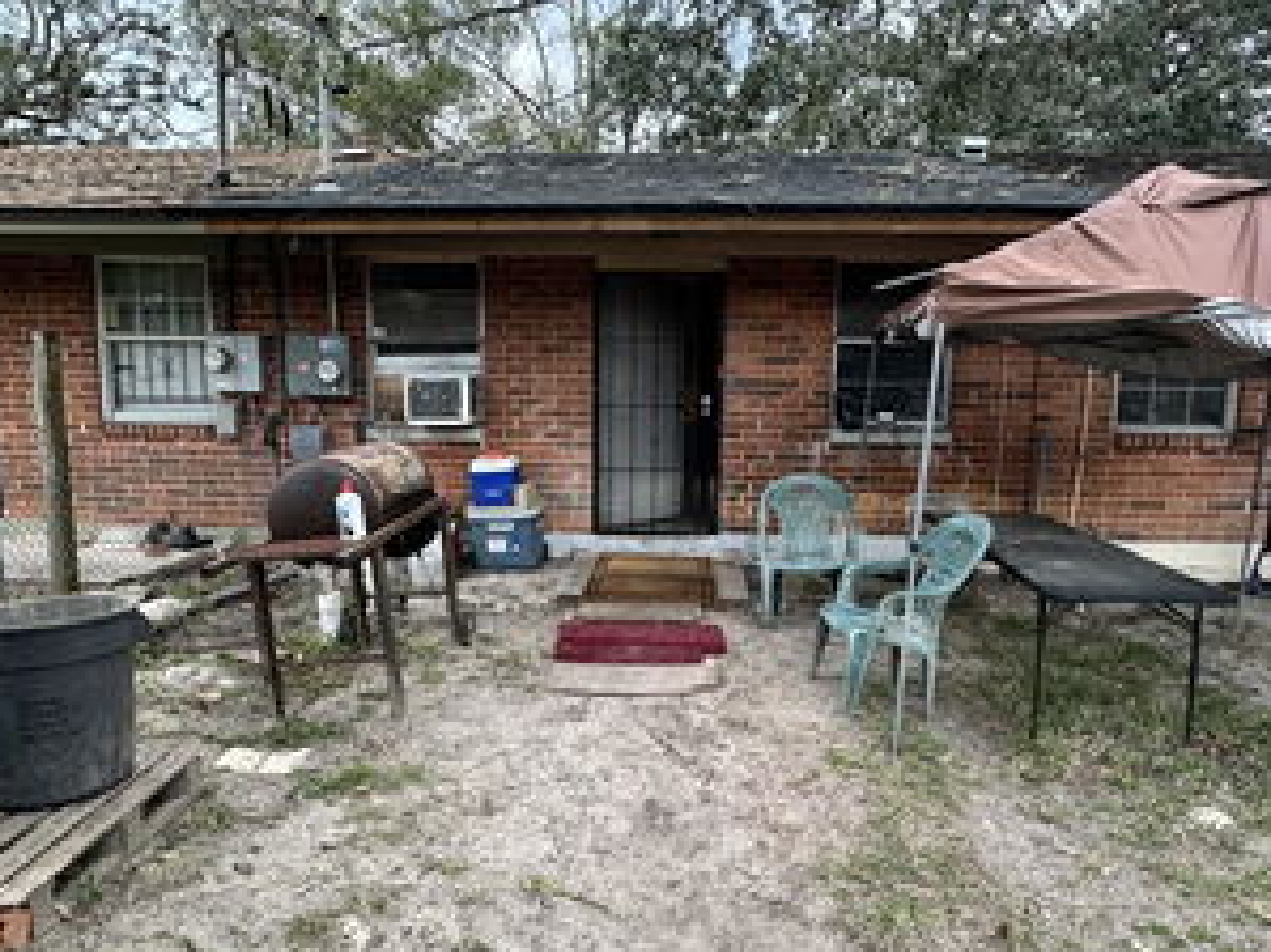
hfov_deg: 71.6
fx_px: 881
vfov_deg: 56.8
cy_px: 493
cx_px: 646
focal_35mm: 24
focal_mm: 2.22
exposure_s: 1/99
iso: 125
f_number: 2.2
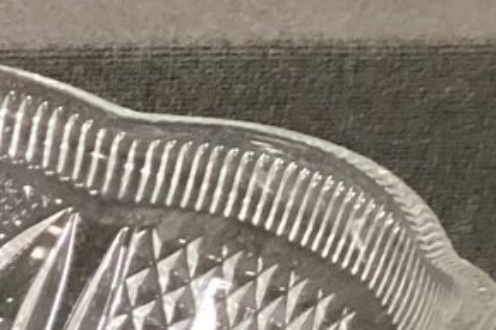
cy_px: 587
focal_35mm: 169
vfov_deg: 7.8
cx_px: -778
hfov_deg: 10.2
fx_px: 2326
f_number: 2.4
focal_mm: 3.3
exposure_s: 1/40
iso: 400
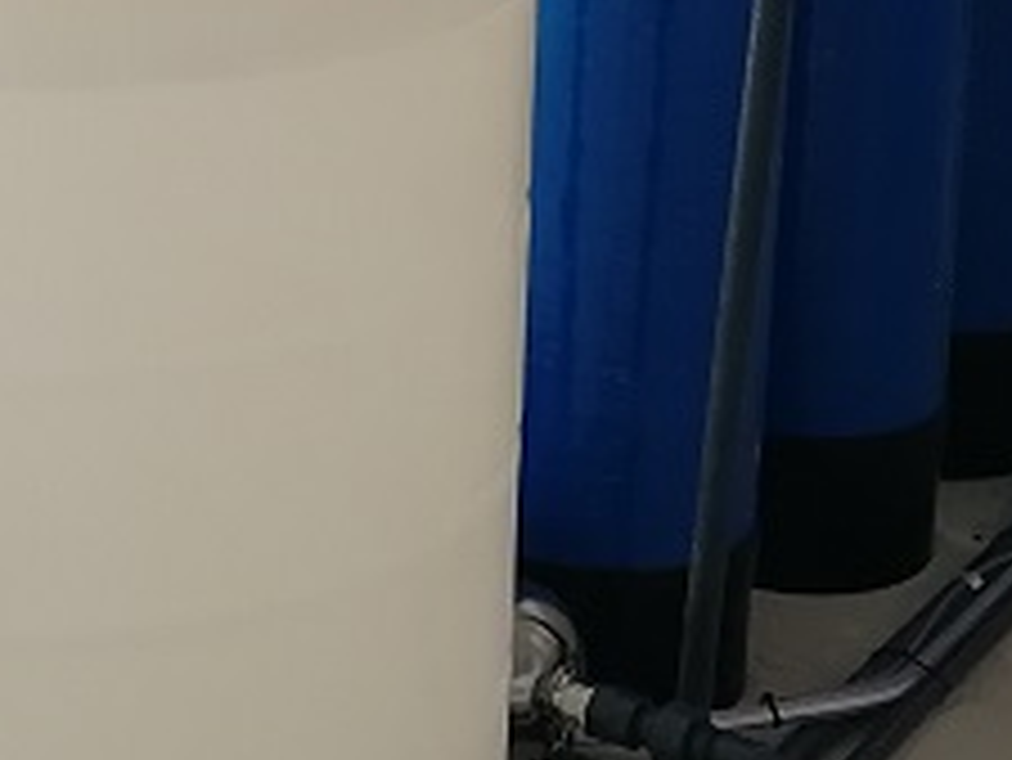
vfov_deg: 14.3
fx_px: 2984
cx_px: -112
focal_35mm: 102
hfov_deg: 18.5
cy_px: 7
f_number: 2.2
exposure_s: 1/50
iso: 125
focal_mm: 3.95
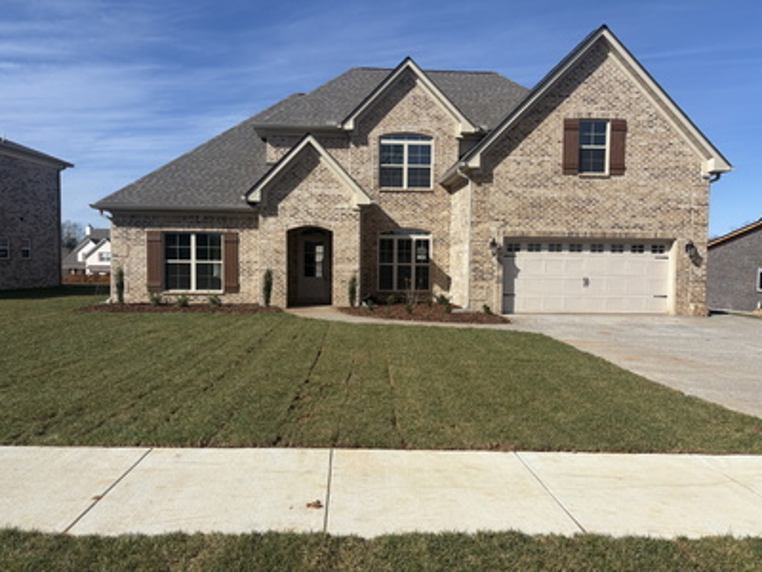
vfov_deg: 53.1
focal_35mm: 26
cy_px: 286
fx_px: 572
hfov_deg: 67.3
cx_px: 381
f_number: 1.6
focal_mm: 5.96
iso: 50
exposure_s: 1/4608
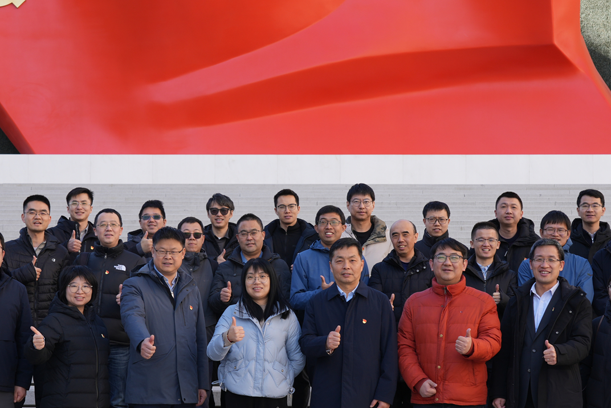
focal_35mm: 77
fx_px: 1307
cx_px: 241
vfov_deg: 17.7
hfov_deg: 26.3
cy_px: 243
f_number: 6.3
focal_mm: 43
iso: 100
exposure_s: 1/125
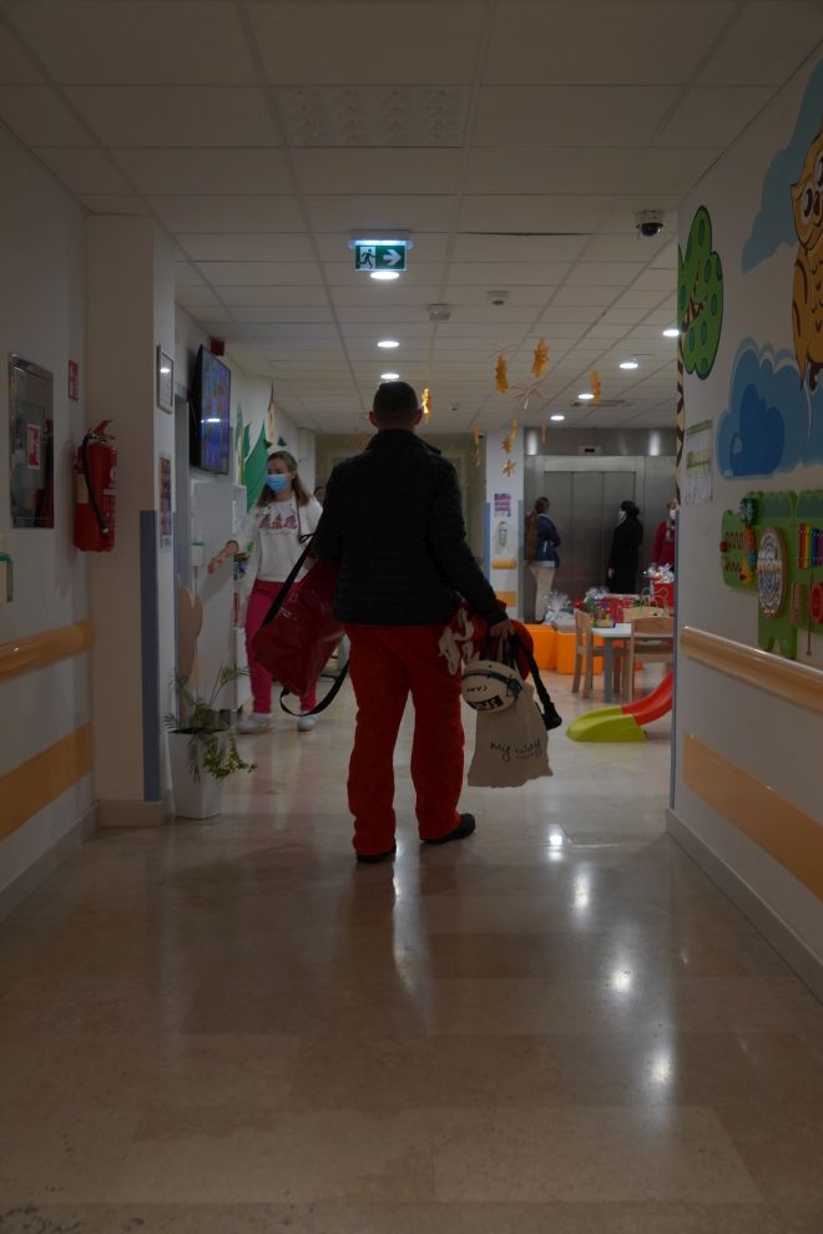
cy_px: 617
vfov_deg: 51.5
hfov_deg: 35.6
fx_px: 1281
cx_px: 412
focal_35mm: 37
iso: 800
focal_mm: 24.9
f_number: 3.5
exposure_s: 1/200
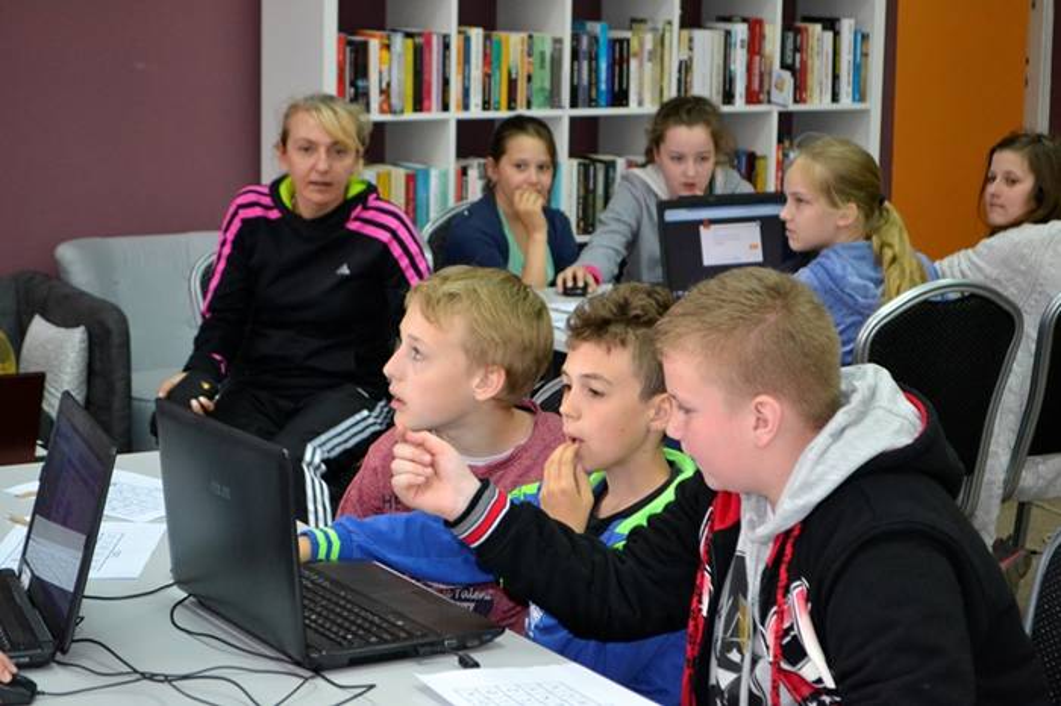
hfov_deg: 24.6
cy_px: 353
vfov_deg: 16.5
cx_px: 530
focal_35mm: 82
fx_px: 2430
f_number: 5.6
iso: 1800
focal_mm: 55
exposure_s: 1/60
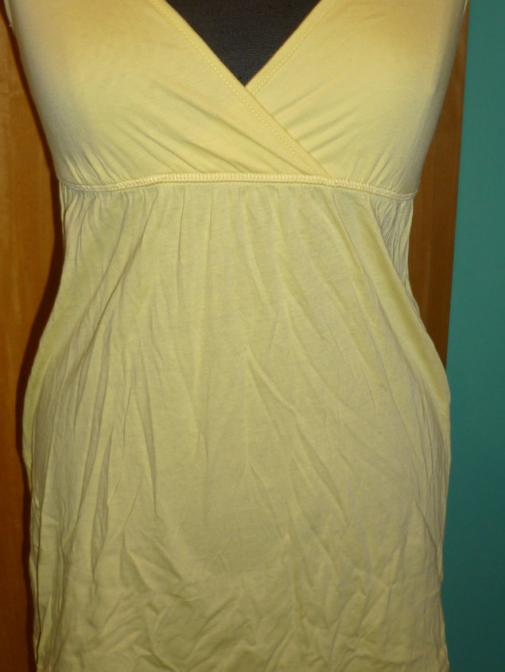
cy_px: 264
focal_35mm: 52
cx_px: 219
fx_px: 1011
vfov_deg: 36.7
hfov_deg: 28.0
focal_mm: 5.5
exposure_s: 1/30
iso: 80
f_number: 2.8
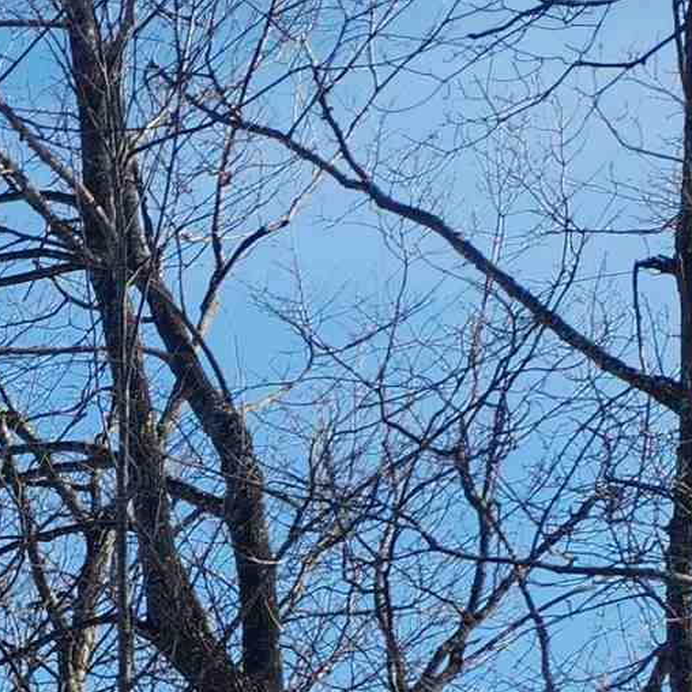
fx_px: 2782
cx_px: -1214
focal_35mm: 123
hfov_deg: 10.8
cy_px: 1479
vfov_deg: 12.2
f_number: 1.8
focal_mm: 5.4
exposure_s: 1/892
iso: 20
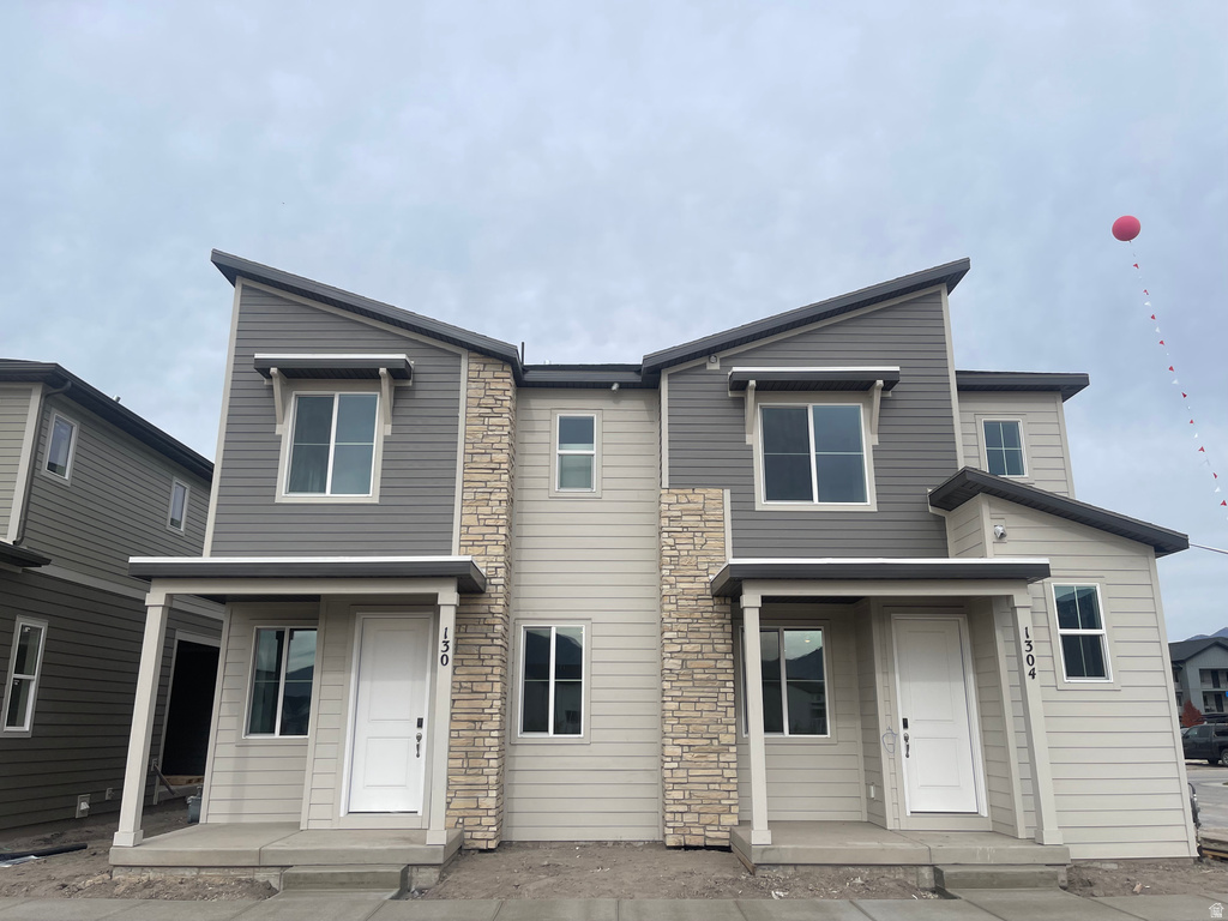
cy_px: 460
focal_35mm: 25
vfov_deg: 54.9
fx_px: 887
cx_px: 614
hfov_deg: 69.4
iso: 32
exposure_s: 1/3086
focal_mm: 5.1
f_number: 1.6
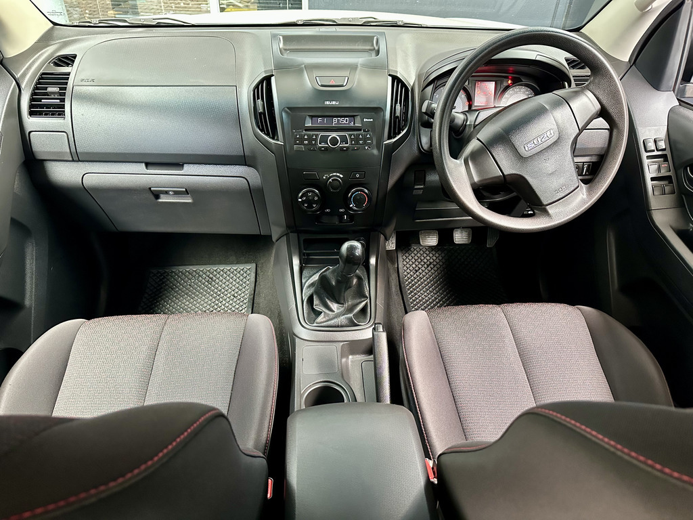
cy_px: 260
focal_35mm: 24
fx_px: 480
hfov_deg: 71.6
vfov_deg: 56.8
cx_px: 346
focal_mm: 6.86
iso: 640
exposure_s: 1/60
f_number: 1.78
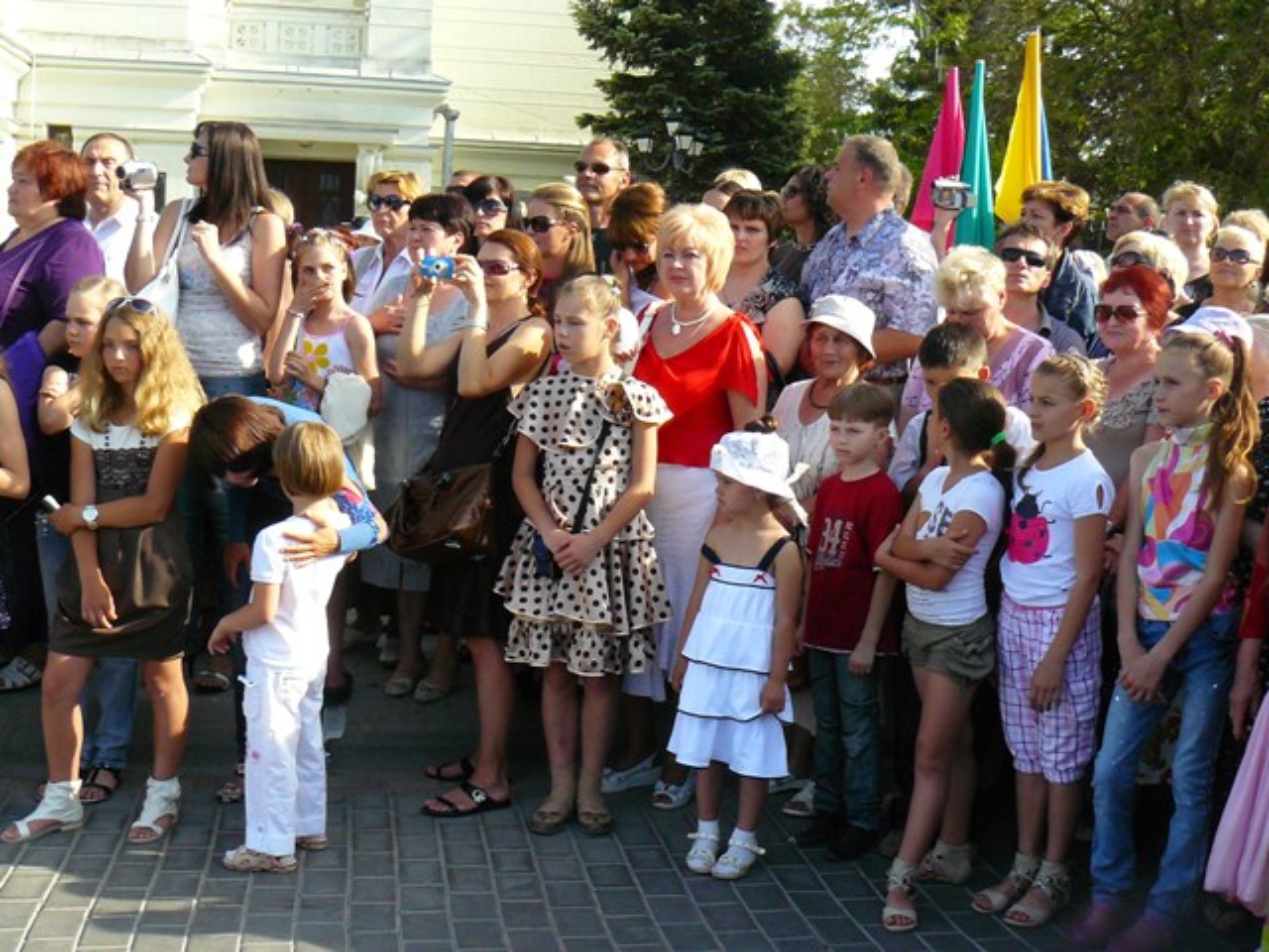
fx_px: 1320
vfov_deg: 39.7
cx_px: 634
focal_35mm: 36
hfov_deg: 51.4
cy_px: 476
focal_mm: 6
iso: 200
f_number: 5.6
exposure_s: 1/250
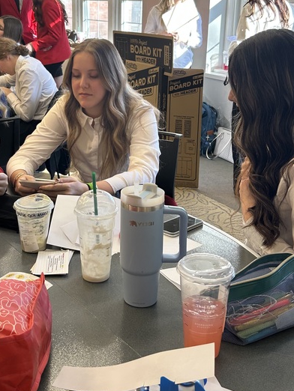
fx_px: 577
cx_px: 112
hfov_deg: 28.5
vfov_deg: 37.3
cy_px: 154
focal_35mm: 51
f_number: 1.5
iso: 32
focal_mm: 5.7
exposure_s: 1/126
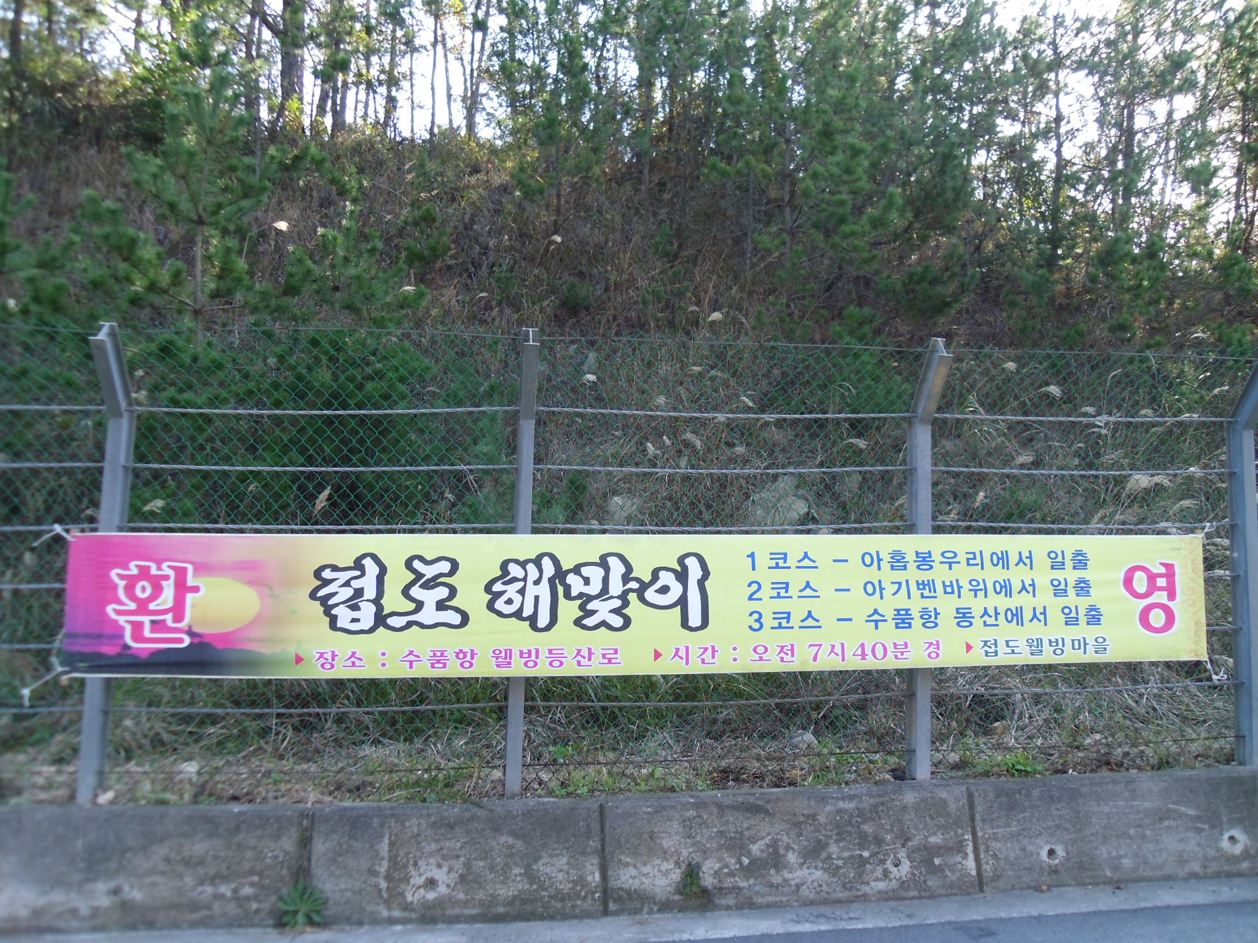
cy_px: 472
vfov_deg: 45.4
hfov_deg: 58.4
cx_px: 629
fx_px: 1127
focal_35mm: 31
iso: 80
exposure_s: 1/94
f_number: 3.3
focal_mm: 5.6
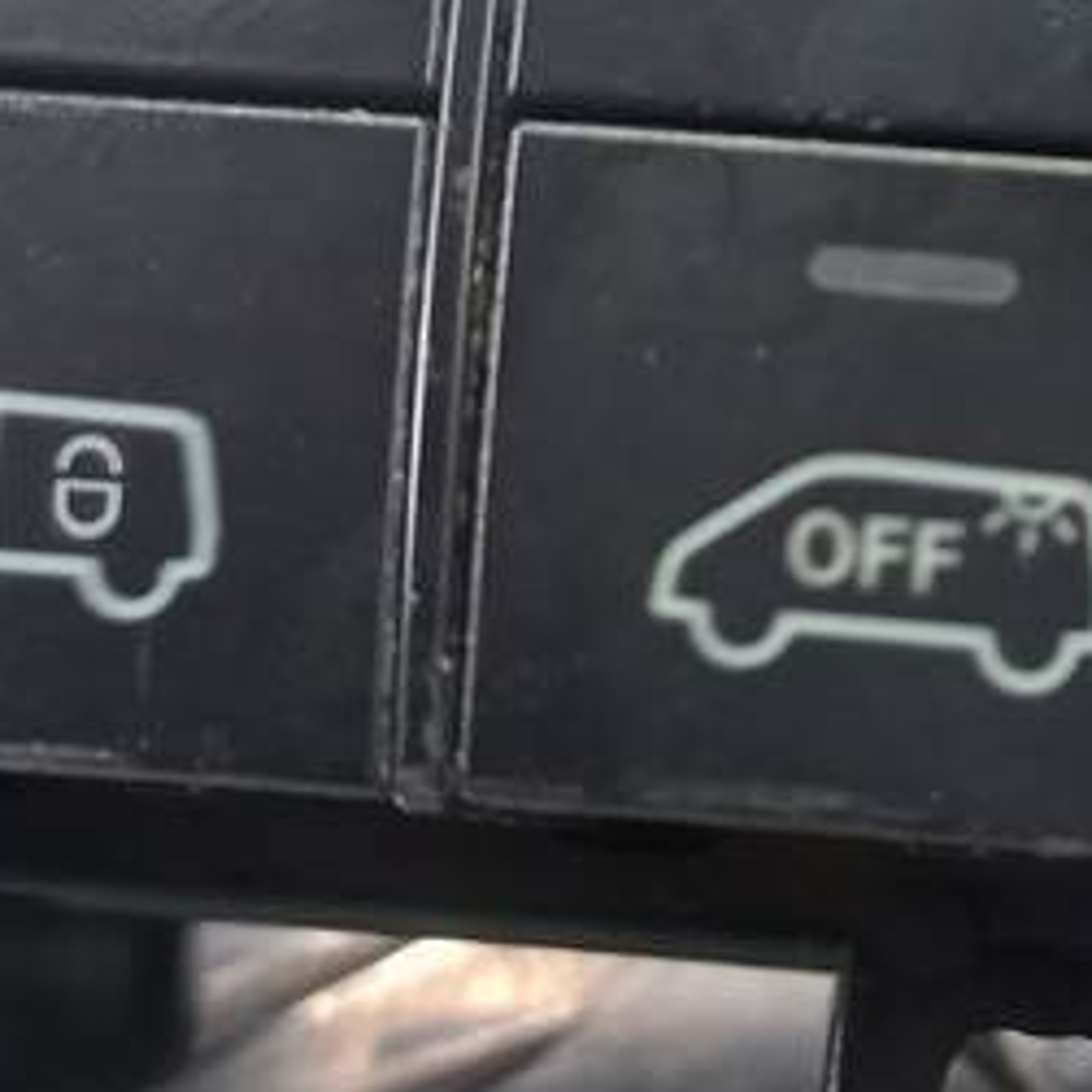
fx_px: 3212
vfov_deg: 19.3
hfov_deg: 18.7
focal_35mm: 90
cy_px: 409
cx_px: 1140
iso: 160
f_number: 1.8
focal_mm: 4.6
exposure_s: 1/33
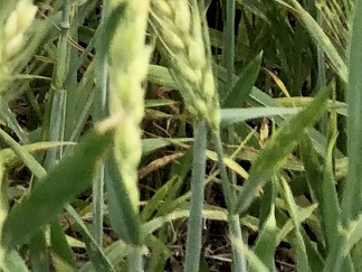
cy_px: -506
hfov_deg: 9.6
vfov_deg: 7.6
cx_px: -603
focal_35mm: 174
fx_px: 1820
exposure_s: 1/2288
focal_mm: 3.99
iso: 20
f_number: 1.8
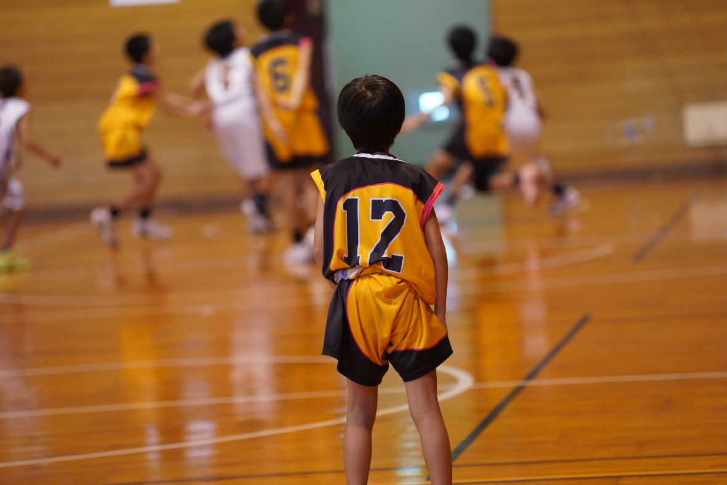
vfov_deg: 6.9
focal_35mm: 200
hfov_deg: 10.3
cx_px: 364
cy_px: 242
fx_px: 4039
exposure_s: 1/250
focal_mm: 200
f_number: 2.8
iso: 3200
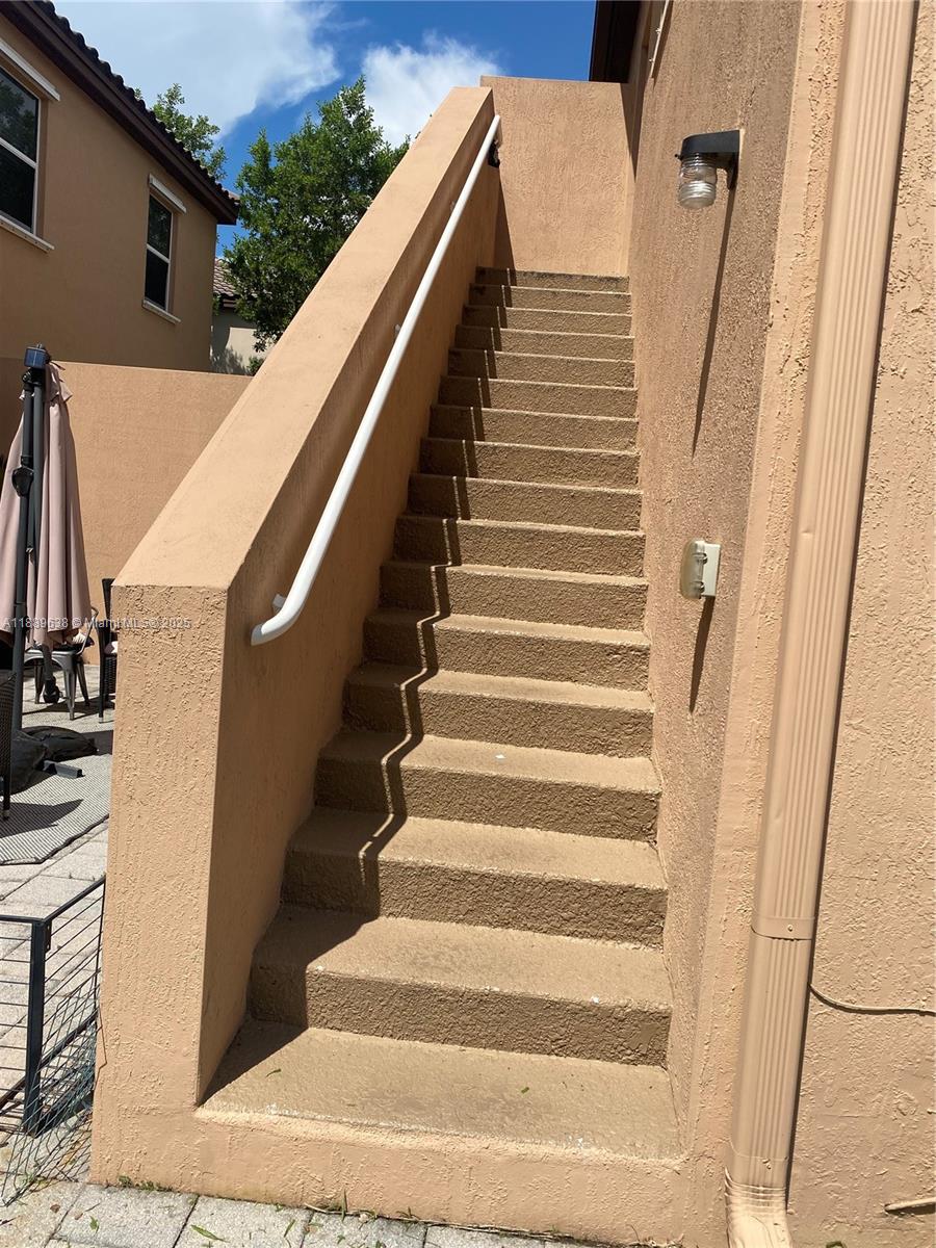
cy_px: 624
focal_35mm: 26
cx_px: 468
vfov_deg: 67.3
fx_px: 937
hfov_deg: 53.1
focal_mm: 4.25
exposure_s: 1/4444
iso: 32
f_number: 1.8
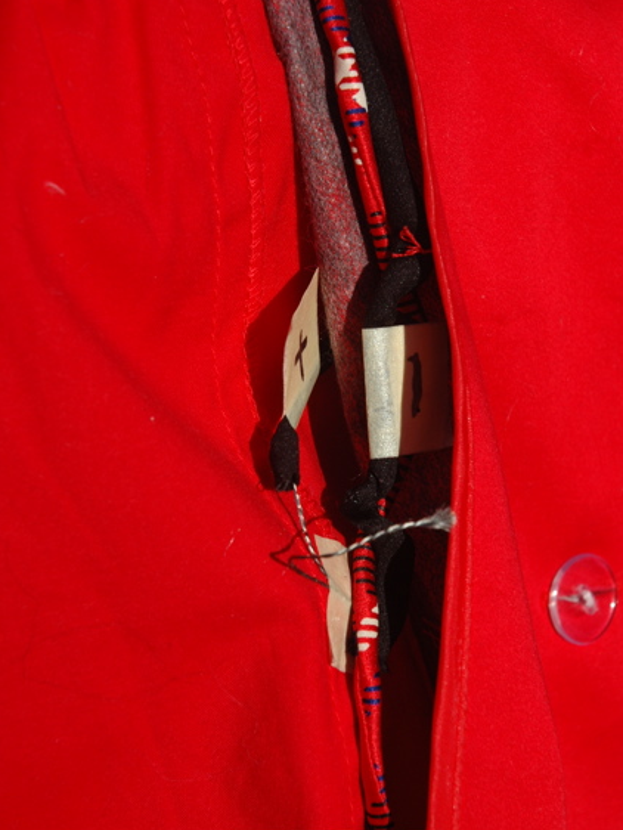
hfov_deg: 13.9
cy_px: 359
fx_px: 2555
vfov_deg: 18.4
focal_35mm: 107
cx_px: 312
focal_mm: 65
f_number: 9
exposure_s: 1/320
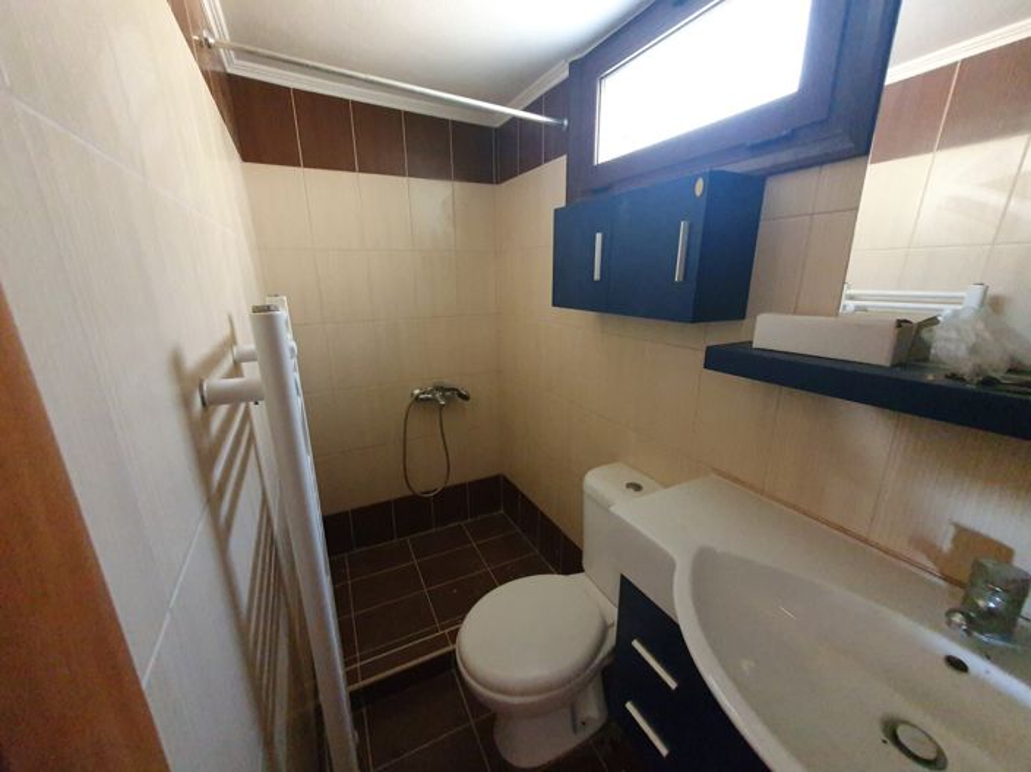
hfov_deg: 106.2
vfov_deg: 89.9
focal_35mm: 13
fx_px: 387
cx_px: 516
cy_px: 386
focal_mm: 1.8
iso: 800
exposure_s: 1/33
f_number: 2.2
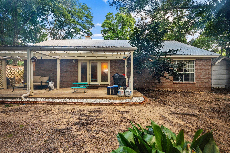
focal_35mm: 14
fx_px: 89
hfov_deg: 104.3
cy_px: 76
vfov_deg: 81.1
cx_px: 115
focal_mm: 14
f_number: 9
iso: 720
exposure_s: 1/100
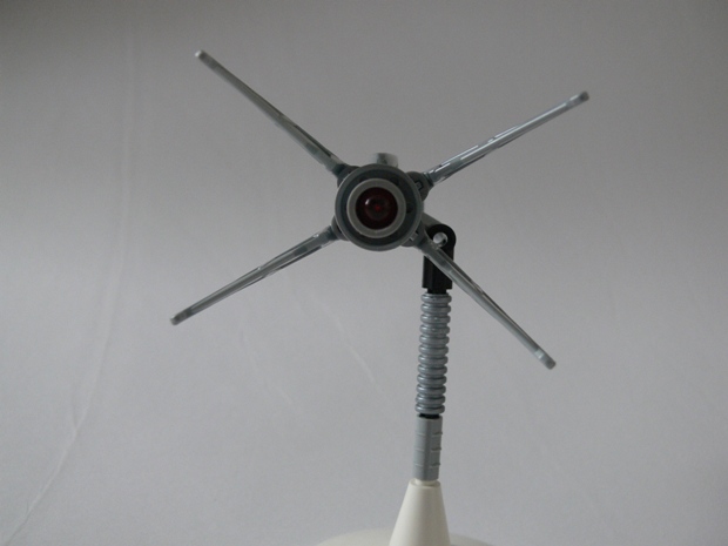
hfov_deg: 47.9
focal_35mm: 39
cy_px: 273
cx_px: 364
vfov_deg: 36.8
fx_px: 820
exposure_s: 1/15
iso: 200
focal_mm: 8.2
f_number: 2.8
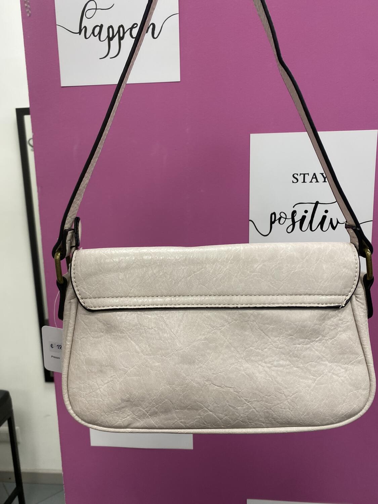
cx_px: 189
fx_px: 379
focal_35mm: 26
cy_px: 252
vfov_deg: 67.3
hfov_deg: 53.1
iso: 125
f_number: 1.8
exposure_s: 1/100
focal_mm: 4.25
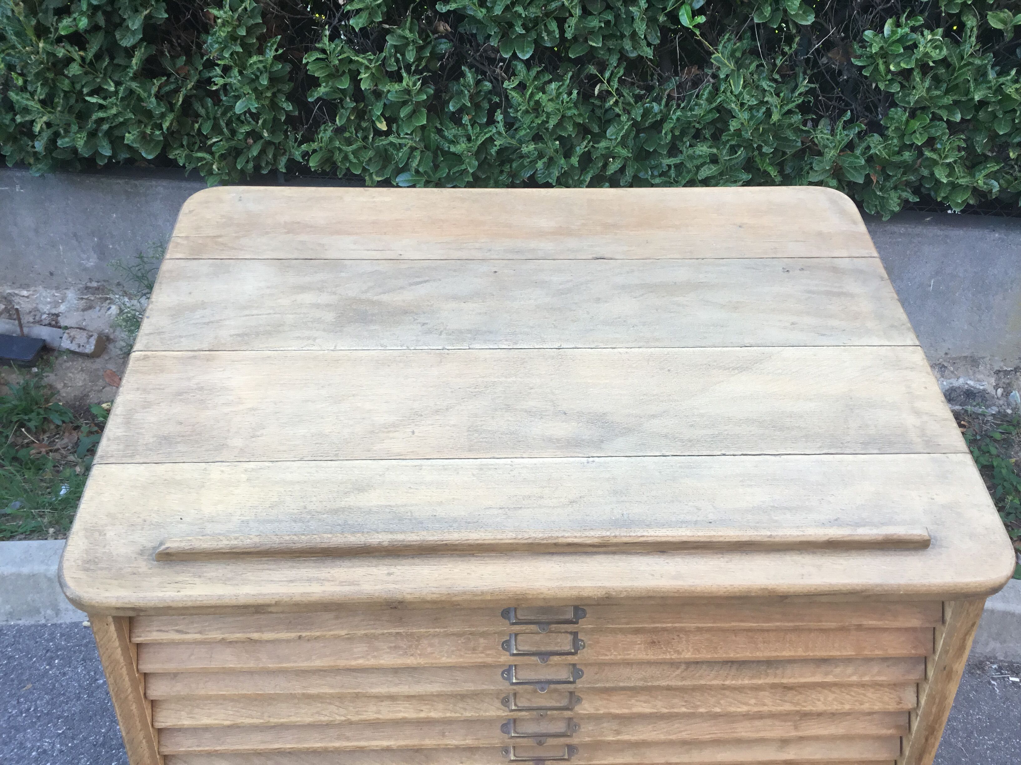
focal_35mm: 31
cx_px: 510
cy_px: 382
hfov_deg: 58.4
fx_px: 914
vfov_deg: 45.4
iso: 40
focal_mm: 3.3
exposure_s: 1/100
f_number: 2.4
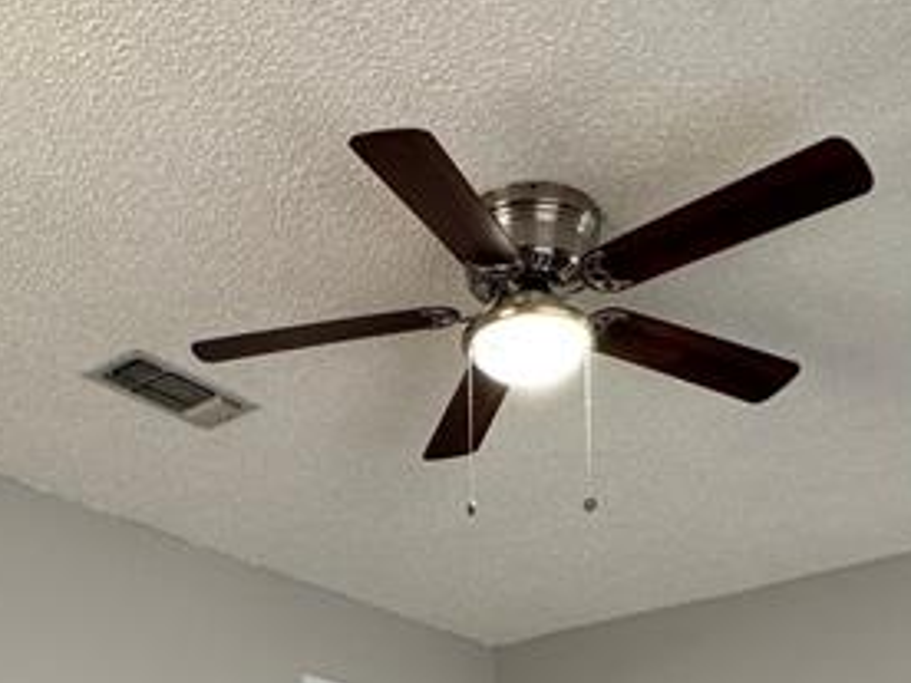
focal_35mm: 52
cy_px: 977
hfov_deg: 36.6
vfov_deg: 23.4
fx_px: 1369
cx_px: 347
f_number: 2.2
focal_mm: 2.22
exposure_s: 1/60
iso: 250
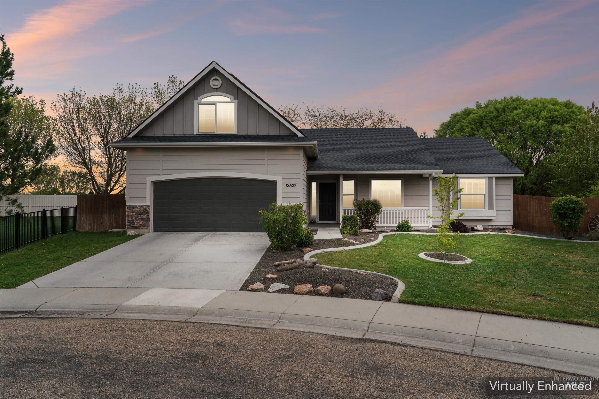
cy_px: 200
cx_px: 300
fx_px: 399
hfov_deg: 73.7
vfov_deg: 53.1
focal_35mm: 24
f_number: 13
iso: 400
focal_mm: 24
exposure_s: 1/200
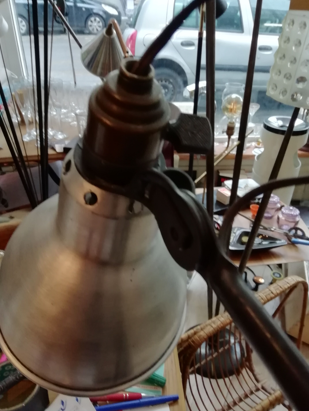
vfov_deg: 61.6
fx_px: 345
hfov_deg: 48.2
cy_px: 222
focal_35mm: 29
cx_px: 149
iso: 320
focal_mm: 3.46
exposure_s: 1/33.3
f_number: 2.2
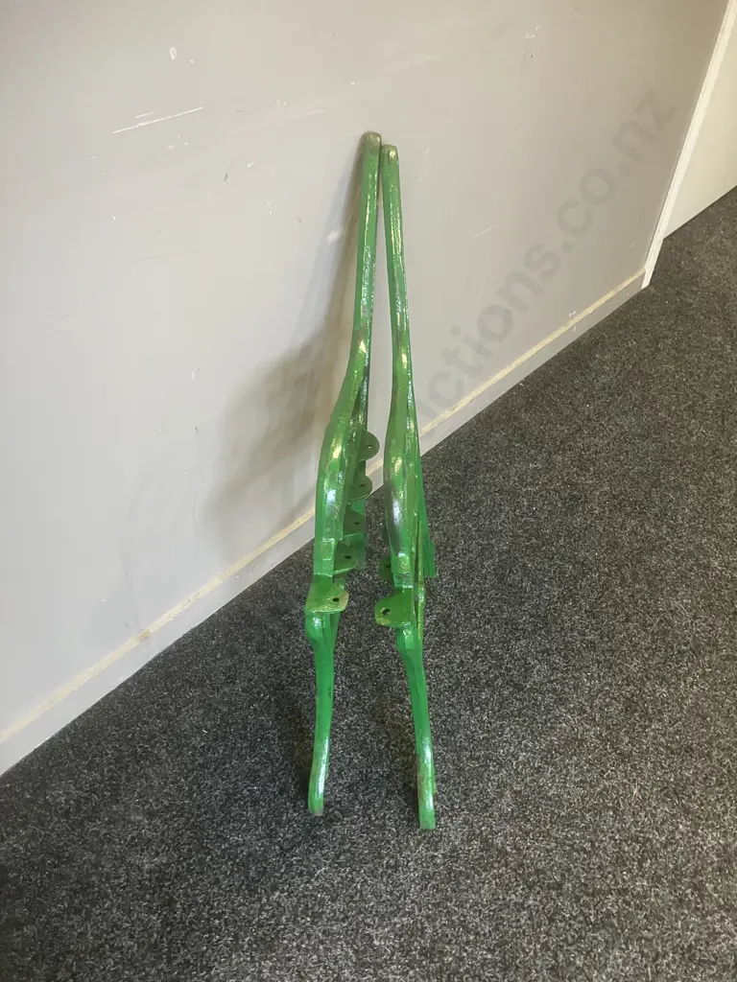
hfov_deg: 49.7
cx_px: 368
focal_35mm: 28
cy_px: 491
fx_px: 795
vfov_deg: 63.4
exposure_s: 1/50
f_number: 1.8
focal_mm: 3.99
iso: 250
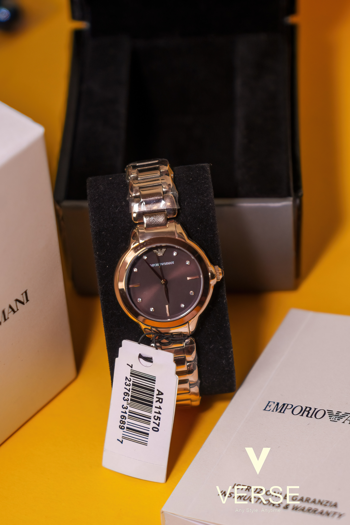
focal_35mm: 105
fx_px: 1531
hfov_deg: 13.0
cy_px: 262
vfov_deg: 19.5
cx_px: 175
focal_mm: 70
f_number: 4
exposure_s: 1/60
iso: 160
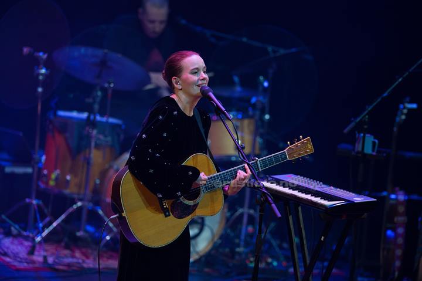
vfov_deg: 4.6
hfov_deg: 6.9
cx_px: 211
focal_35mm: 300
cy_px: 140
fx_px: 3514
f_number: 2.8
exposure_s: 1/320
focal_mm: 300
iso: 2500
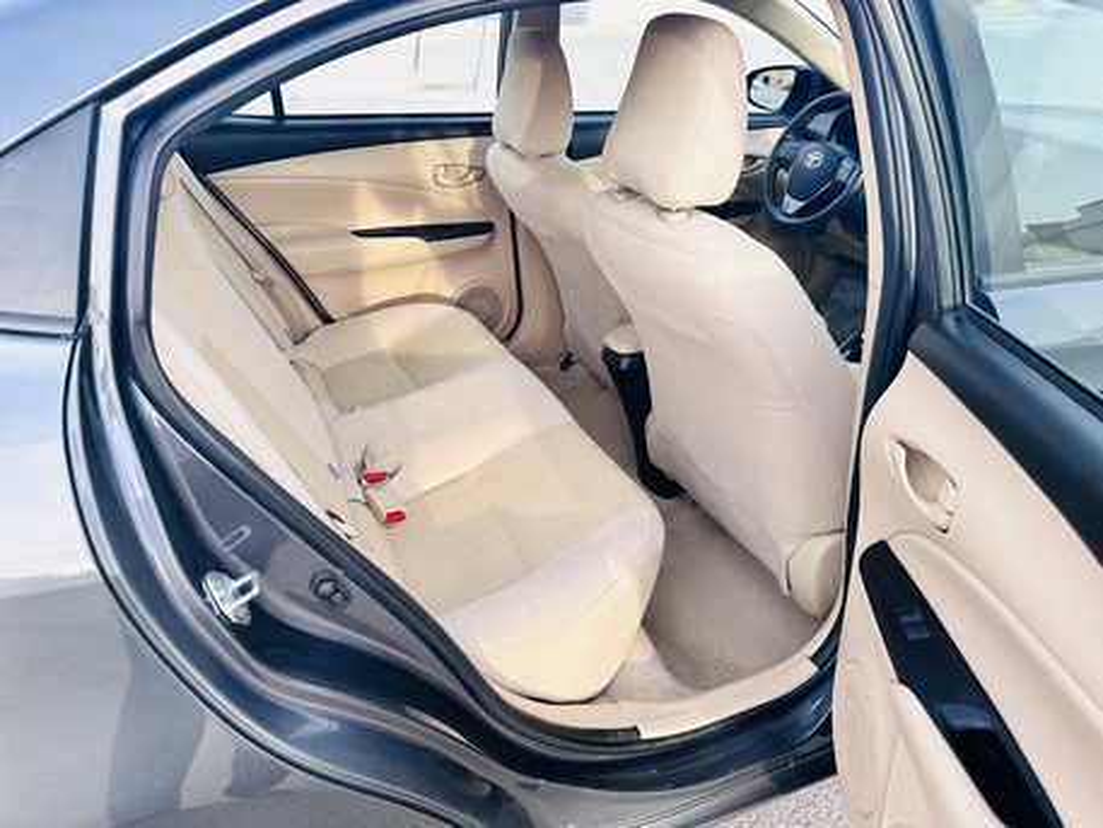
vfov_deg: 56.8
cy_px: 414
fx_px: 765
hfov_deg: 71.6
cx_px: 552
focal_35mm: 24
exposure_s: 1/285
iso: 80
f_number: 1.78
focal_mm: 6.86
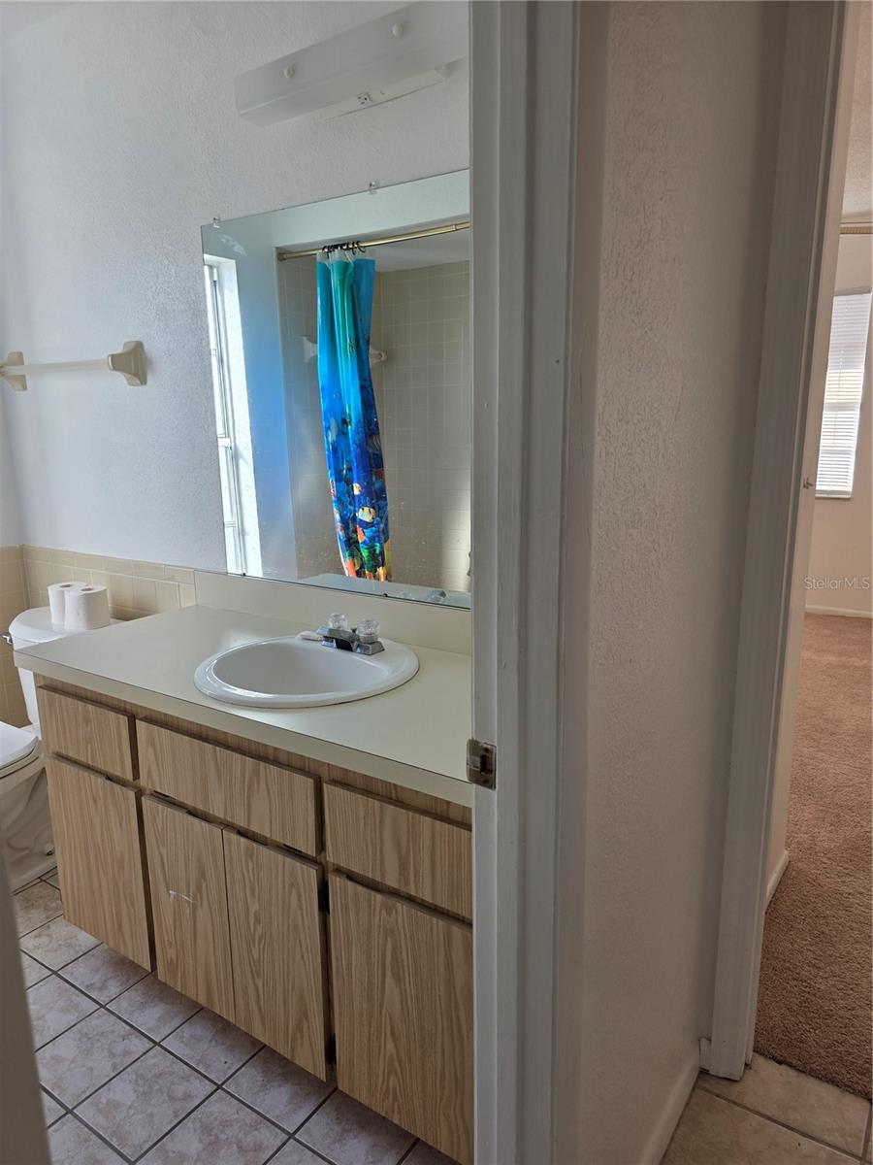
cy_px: 582
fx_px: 773
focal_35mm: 23
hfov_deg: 58.9
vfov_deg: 73.9
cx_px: 436
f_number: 1.7
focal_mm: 6.3
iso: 50
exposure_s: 1/359
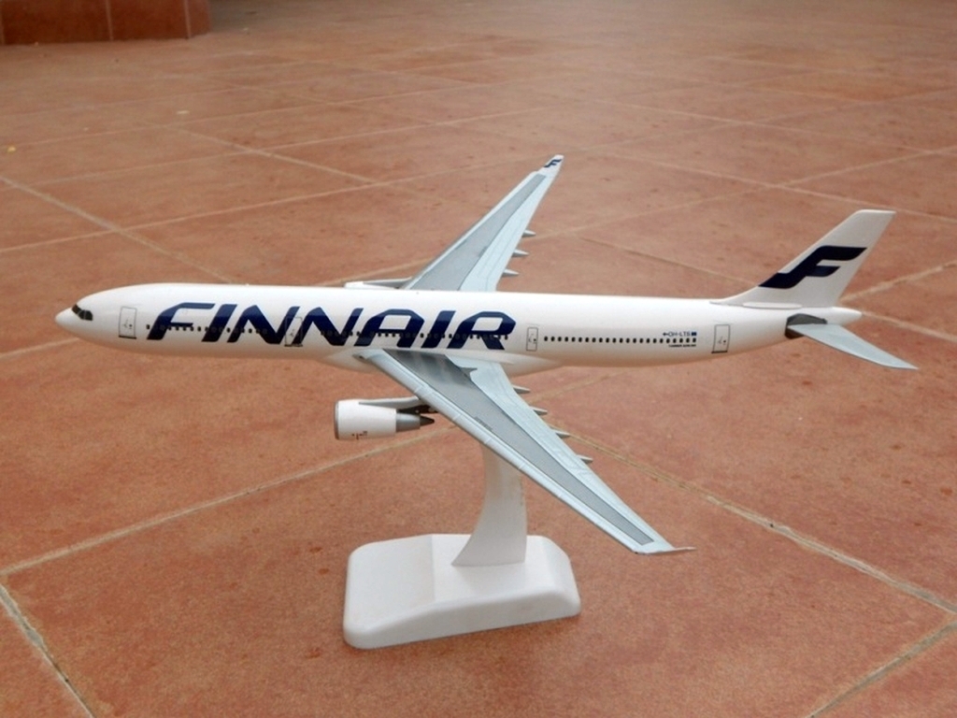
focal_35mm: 43
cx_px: 478
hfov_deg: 43.9
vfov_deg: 33.6
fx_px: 1189
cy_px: 359
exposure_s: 1/60
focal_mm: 7.7
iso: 80
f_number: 4.2
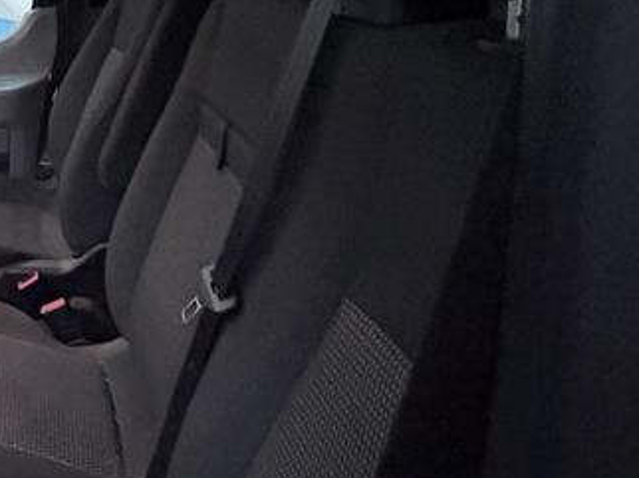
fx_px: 719
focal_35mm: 39
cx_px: -200
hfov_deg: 33.8
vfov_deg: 35.5
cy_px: 93
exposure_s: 1/60
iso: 800
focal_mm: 2.22
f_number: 2.2
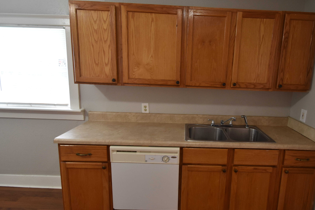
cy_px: 102
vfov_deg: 59.5
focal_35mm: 21
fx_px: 184
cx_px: 192
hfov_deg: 80.1
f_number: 3.5
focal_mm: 10
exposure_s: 1/45
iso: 800
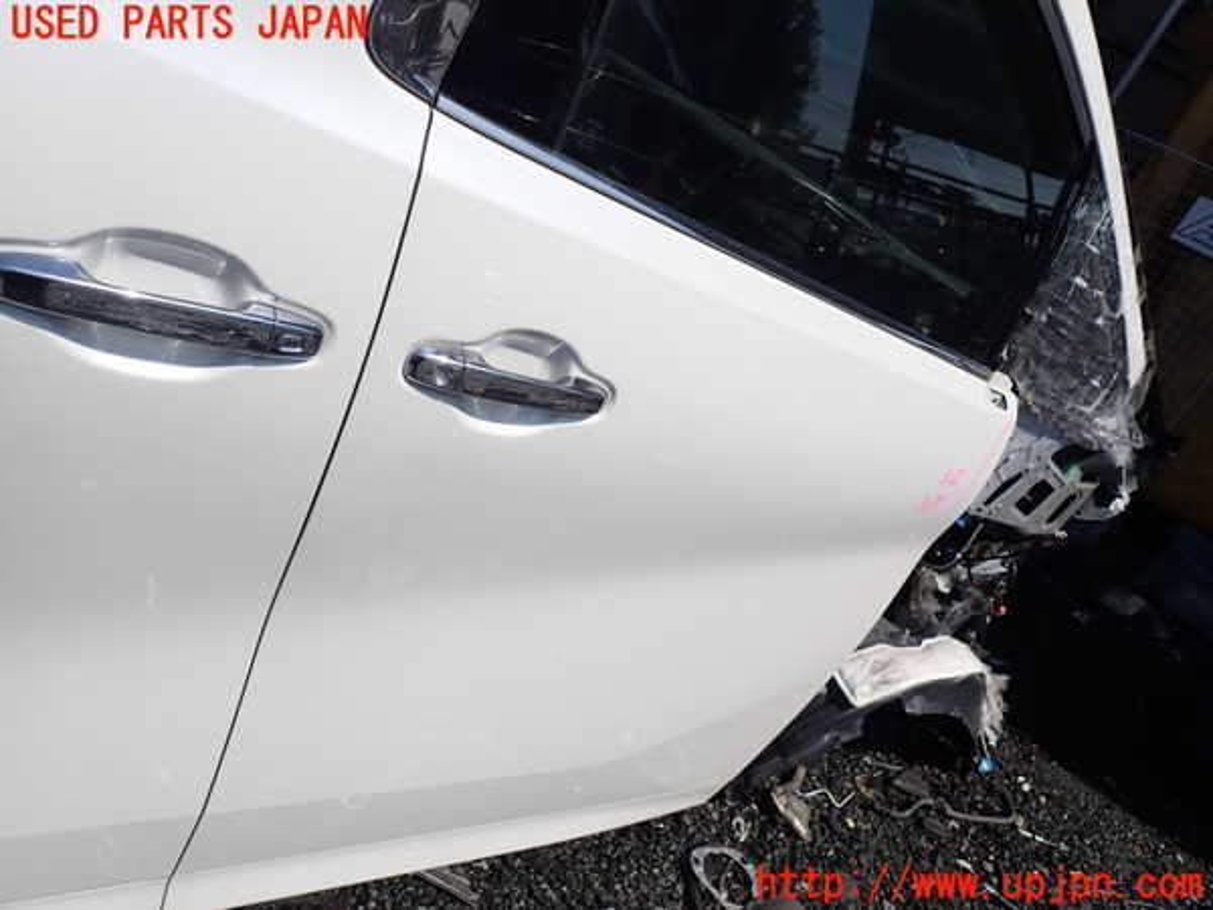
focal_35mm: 25
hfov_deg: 69.4
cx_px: 606
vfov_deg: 54.9
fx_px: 876
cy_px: 455
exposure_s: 1/320
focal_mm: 4.5
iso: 100
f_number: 8
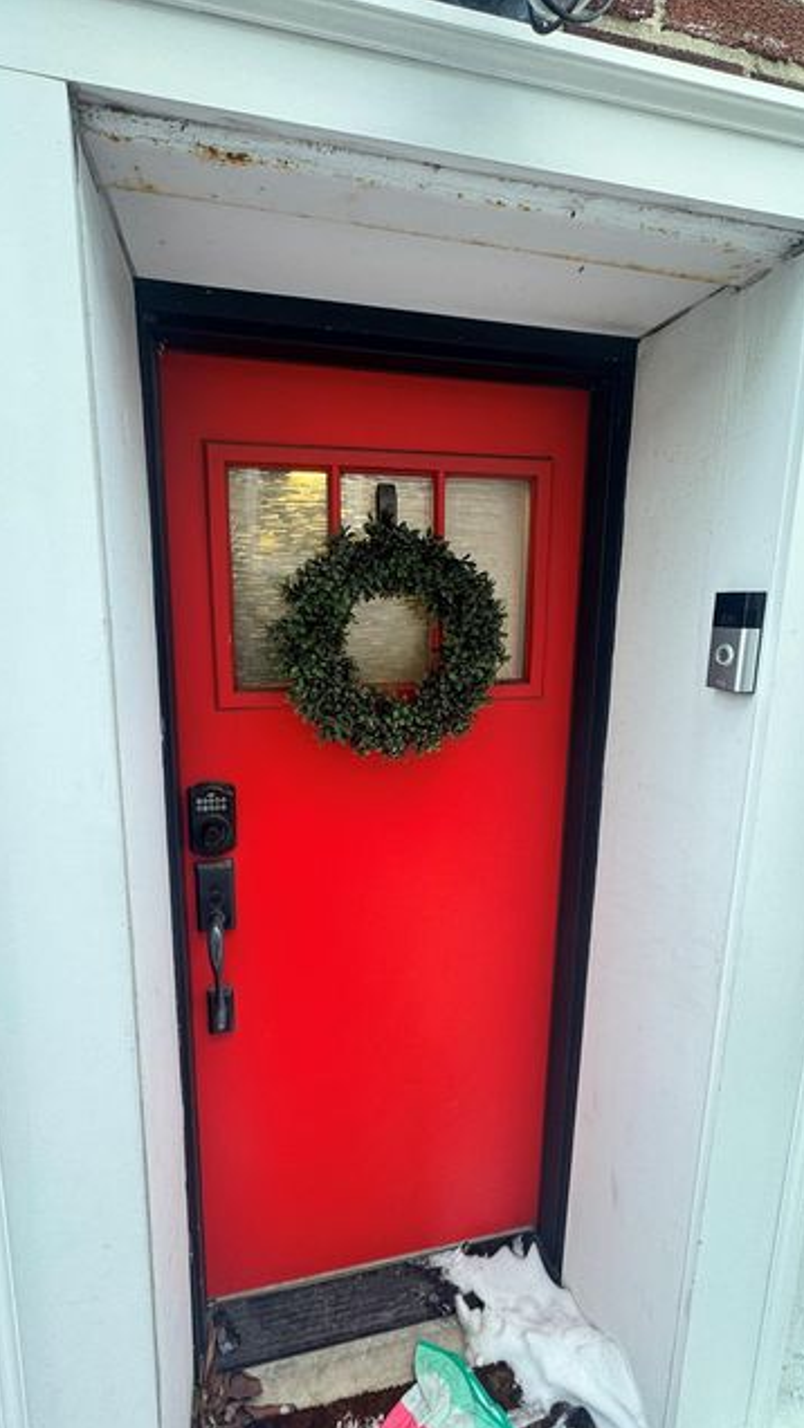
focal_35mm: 16
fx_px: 606
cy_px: 708
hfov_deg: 67.0
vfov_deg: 99.4
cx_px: 373
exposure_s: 1/120
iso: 64
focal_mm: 2.22
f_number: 2.2
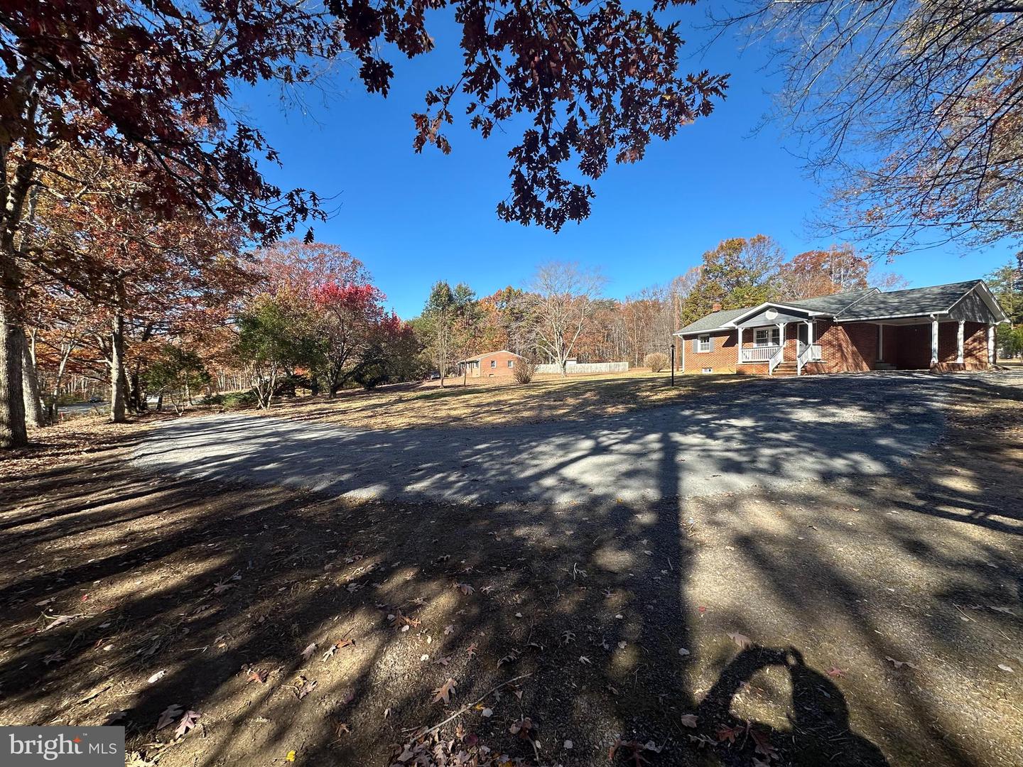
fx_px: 414
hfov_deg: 102.1
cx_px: 512
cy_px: 384
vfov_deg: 85.7
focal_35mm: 14
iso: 40
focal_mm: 2.22
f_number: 2.2
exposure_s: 1/836
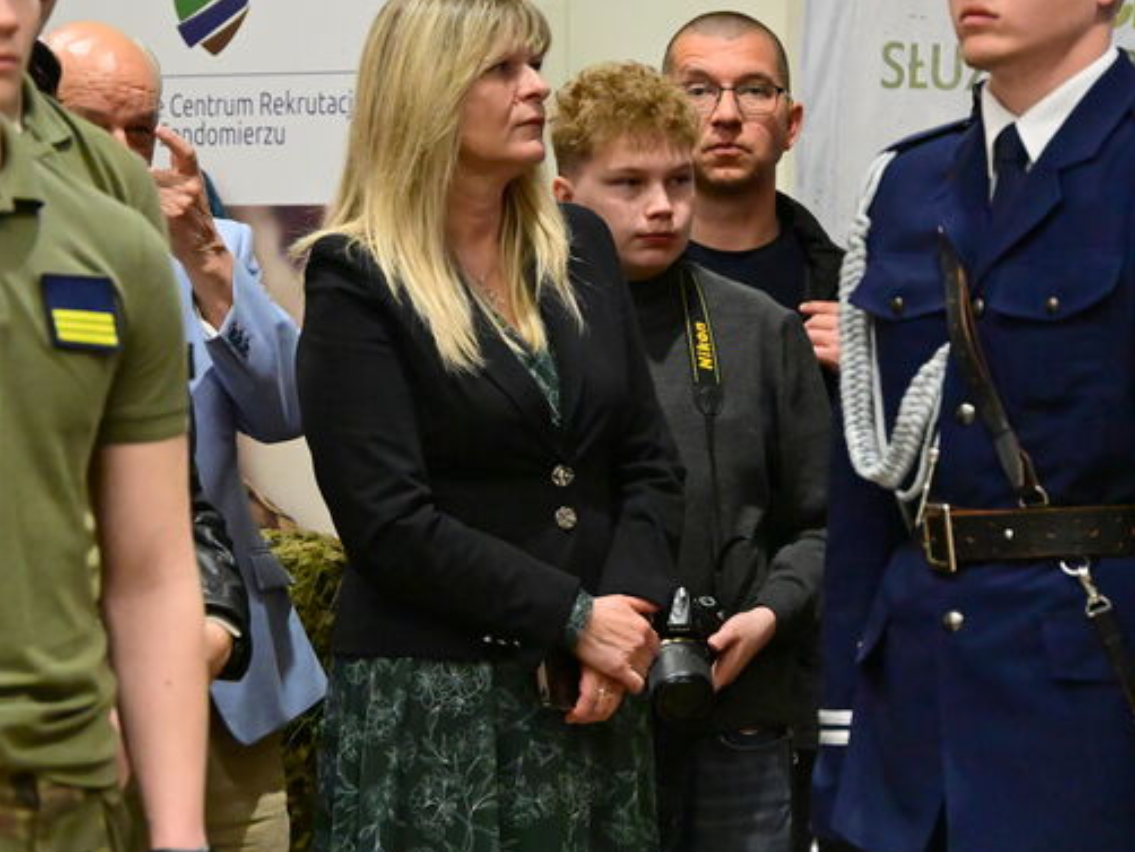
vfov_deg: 6.1
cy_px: 365
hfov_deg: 8.1
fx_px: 8037
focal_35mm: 245
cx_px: 450
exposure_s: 1/400
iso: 14400
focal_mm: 160
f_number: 6.3
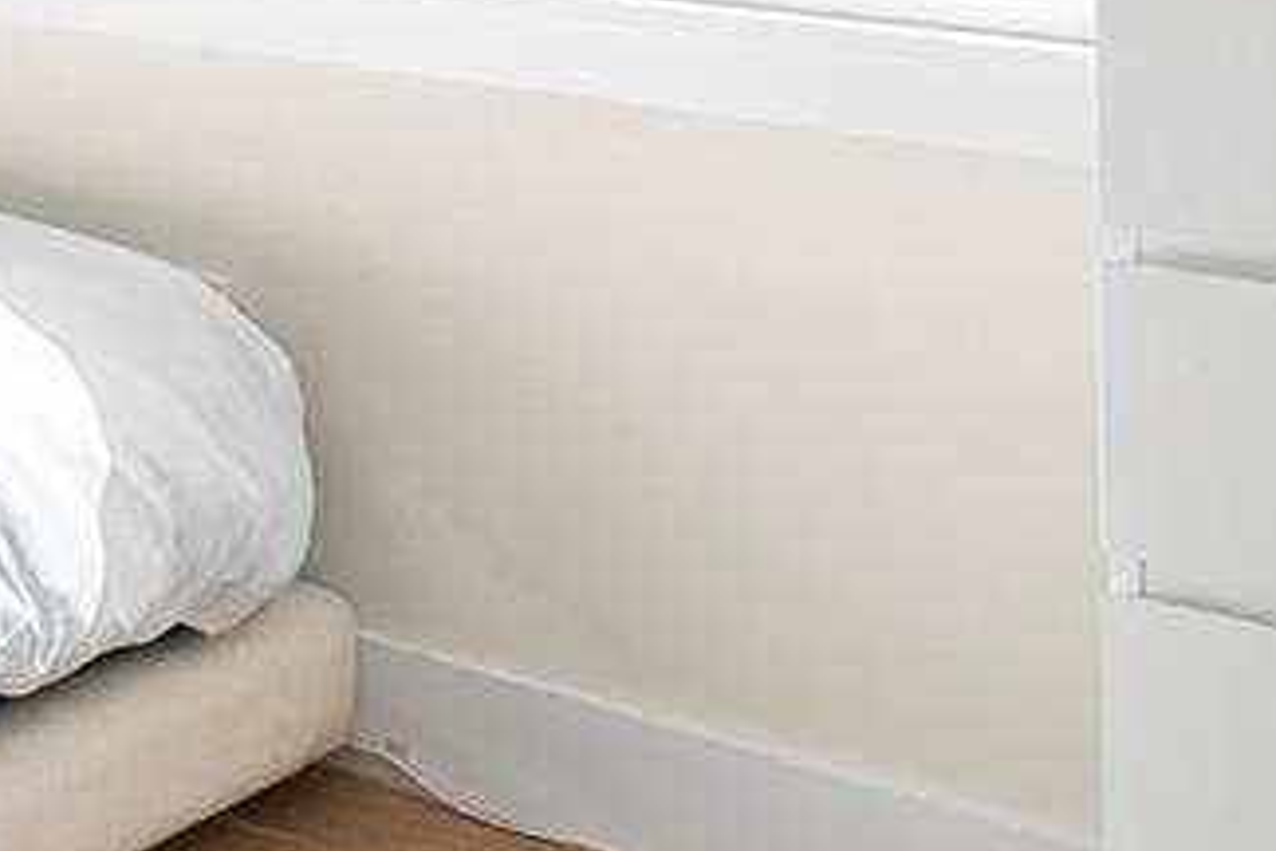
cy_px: -414
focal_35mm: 74
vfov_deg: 16.8
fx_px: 2623
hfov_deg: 16.5
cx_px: -1563
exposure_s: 1/80
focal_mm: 15
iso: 400
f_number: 8
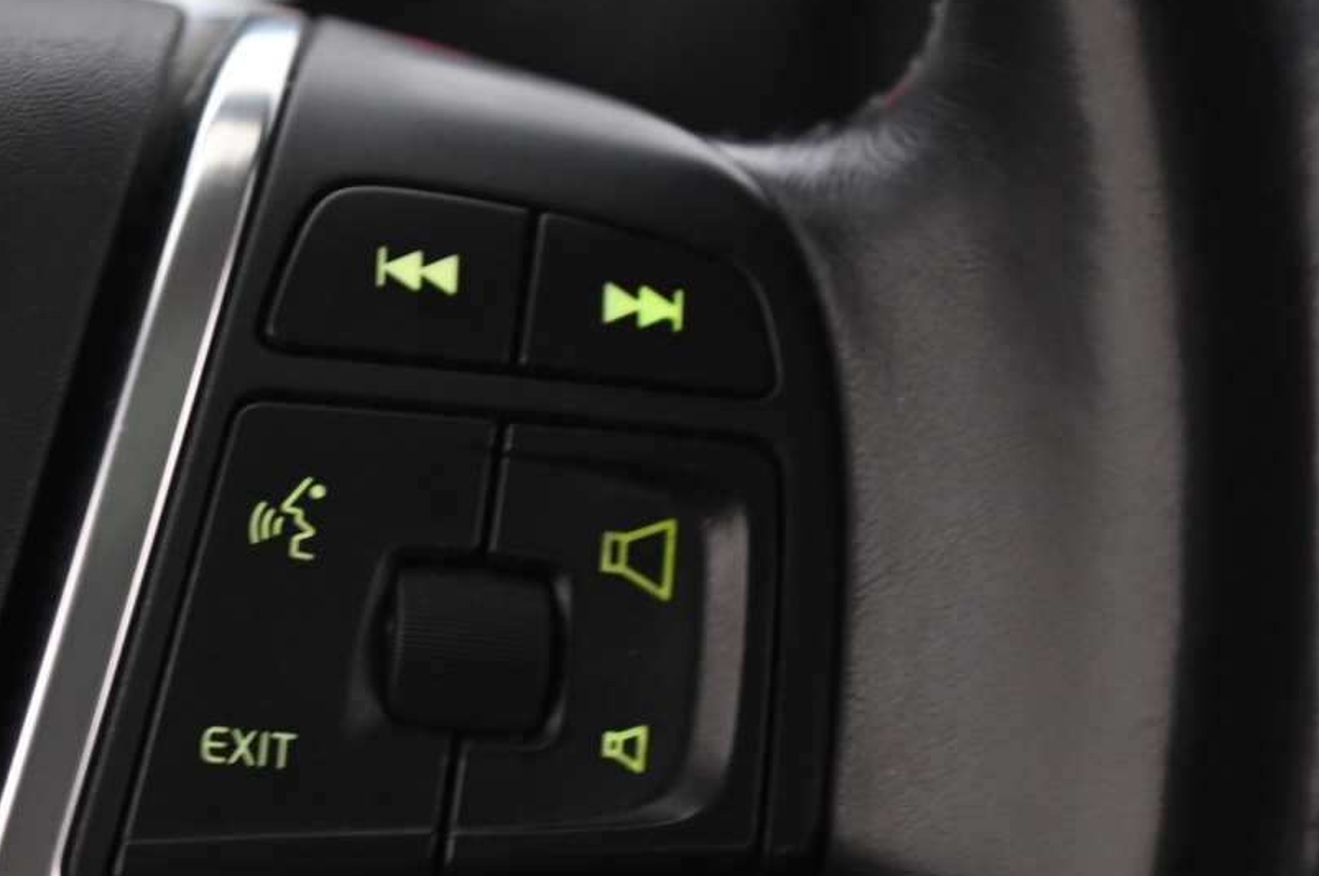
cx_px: 161
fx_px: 8894
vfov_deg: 5.6
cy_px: 509
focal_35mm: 243
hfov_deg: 8.5
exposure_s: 1/15
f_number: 4
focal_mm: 120
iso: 2000
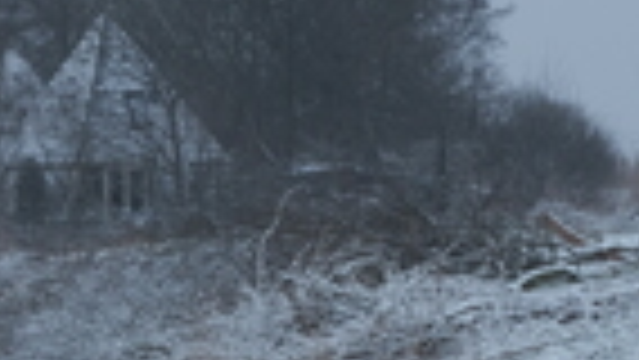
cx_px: -126
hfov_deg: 6.0
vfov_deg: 3.4
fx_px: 6034
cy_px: 52
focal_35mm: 356
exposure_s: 1/125
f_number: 8
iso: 320
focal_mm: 70
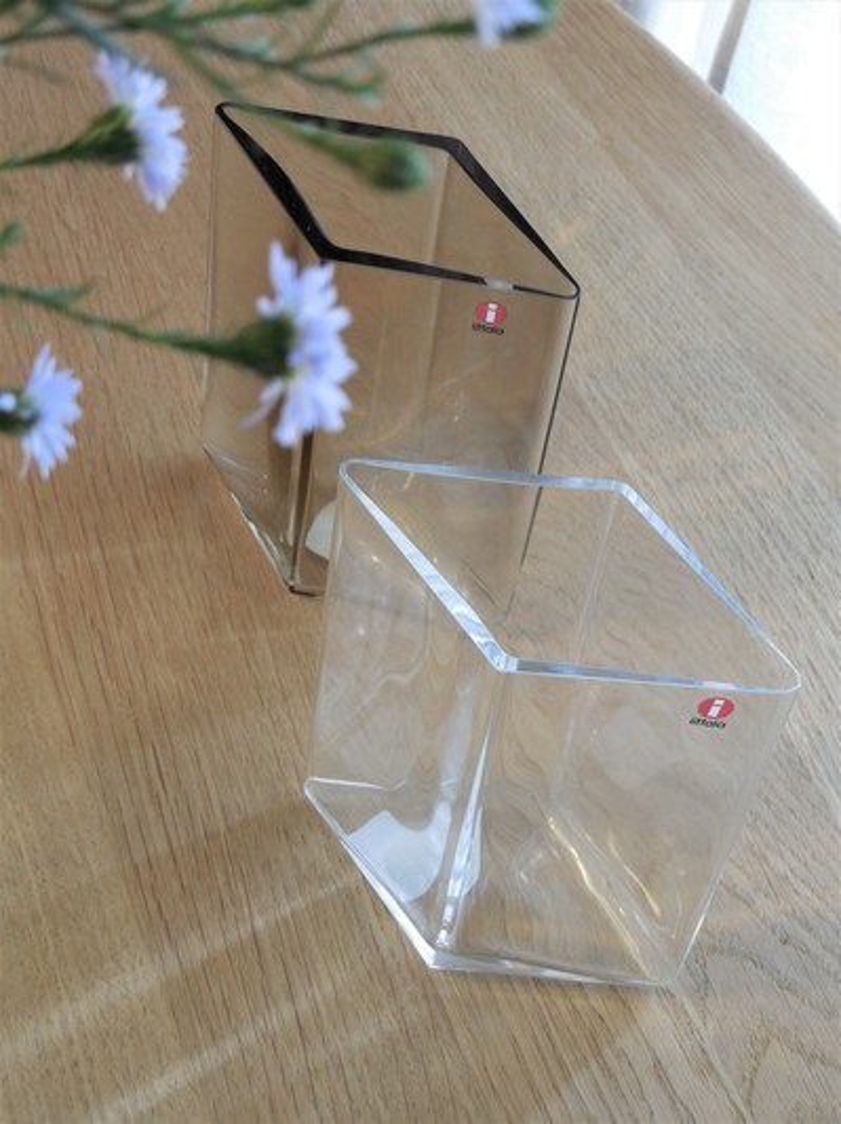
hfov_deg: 24.0
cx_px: 420
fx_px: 1978
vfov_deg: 31.7
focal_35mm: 61
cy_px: 562
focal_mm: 11
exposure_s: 1/30
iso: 220
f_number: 4.3
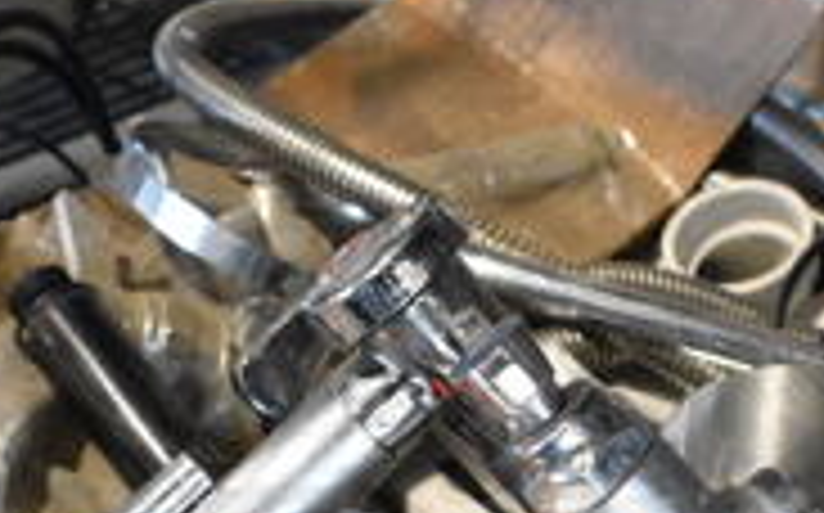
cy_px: 598
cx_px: 509
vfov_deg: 13.8
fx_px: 2064
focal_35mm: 92
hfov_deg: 22.5
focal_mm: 18
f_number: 3.5
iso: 2800
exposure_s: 1/125
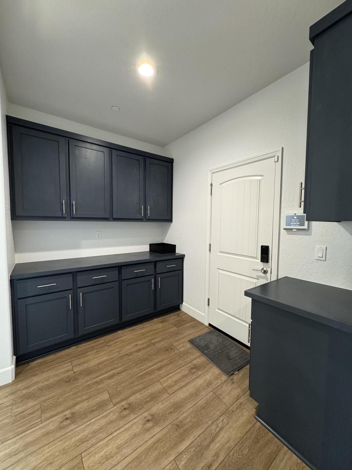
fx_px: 190
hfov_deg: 85.7
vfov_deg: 102.1
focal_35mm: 14
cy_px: 235
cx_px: 176
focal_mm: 2.22
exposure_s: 1/60
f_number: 2.2
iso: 320
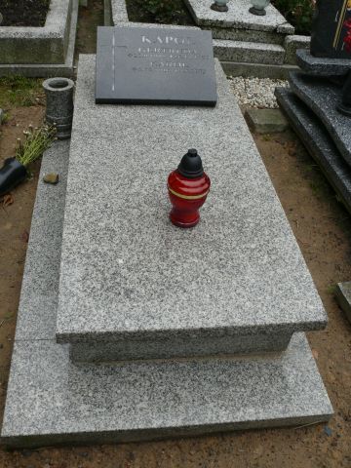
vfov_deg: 52.6
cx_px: 176
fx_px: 473
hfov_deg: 40.7
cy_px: 234
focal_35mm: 35
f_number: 4.5
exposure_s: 1/200
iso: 100
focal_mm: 7.4
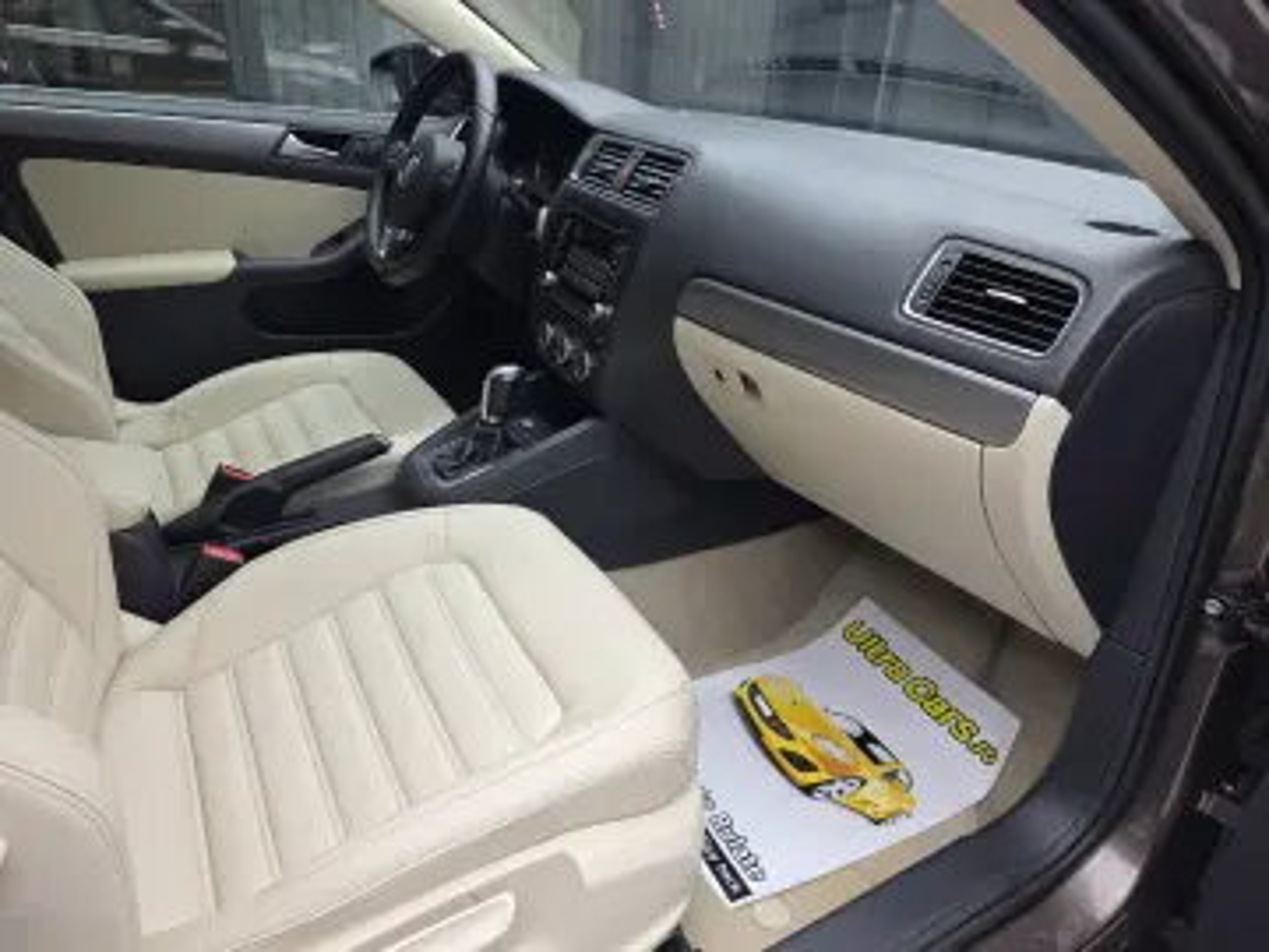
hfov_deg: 73.9
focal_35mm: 23
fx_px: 843
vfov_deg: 58.9
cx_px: 634
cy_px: 476
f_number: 1.7
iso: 40
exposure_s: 1/100
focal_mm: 6.25
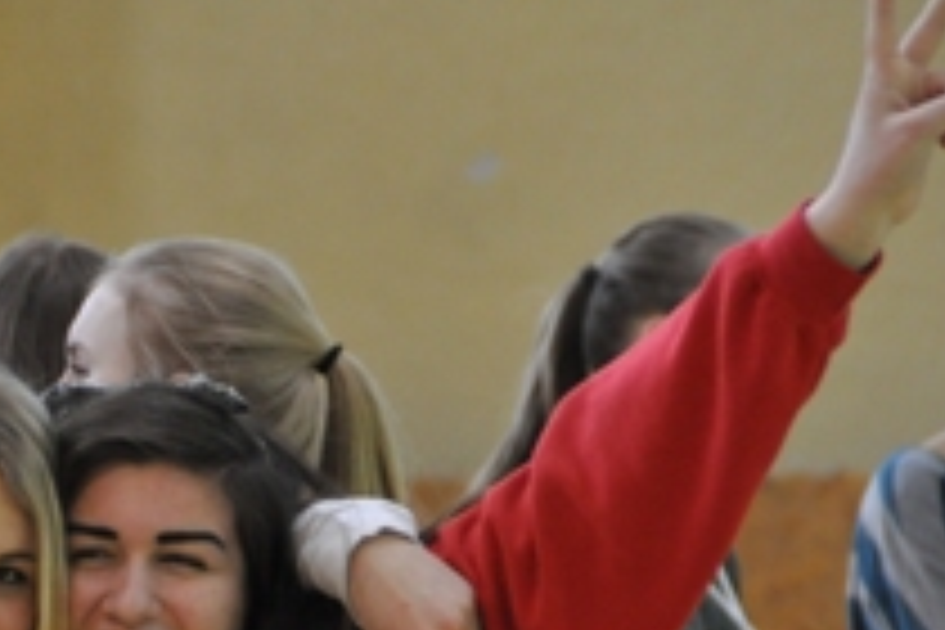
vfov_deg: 2.2
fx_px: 16772
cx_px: -54
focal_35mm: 639
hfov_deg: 3.2
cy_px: 639
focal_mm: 200
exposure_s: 1/125
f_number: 6.3
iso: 1600
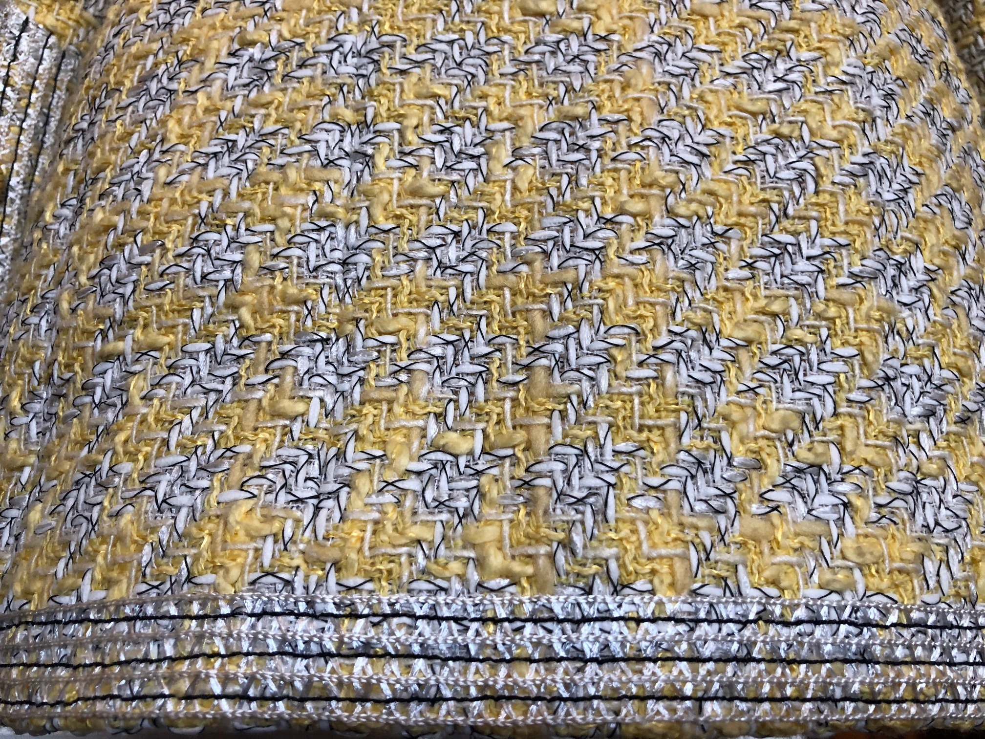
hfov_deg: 63.4
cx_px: 492
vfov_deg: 49.7
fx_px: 797
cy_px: 370
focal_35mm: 28
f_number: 1.8
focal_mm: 3.99
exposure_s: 1/20
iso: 40
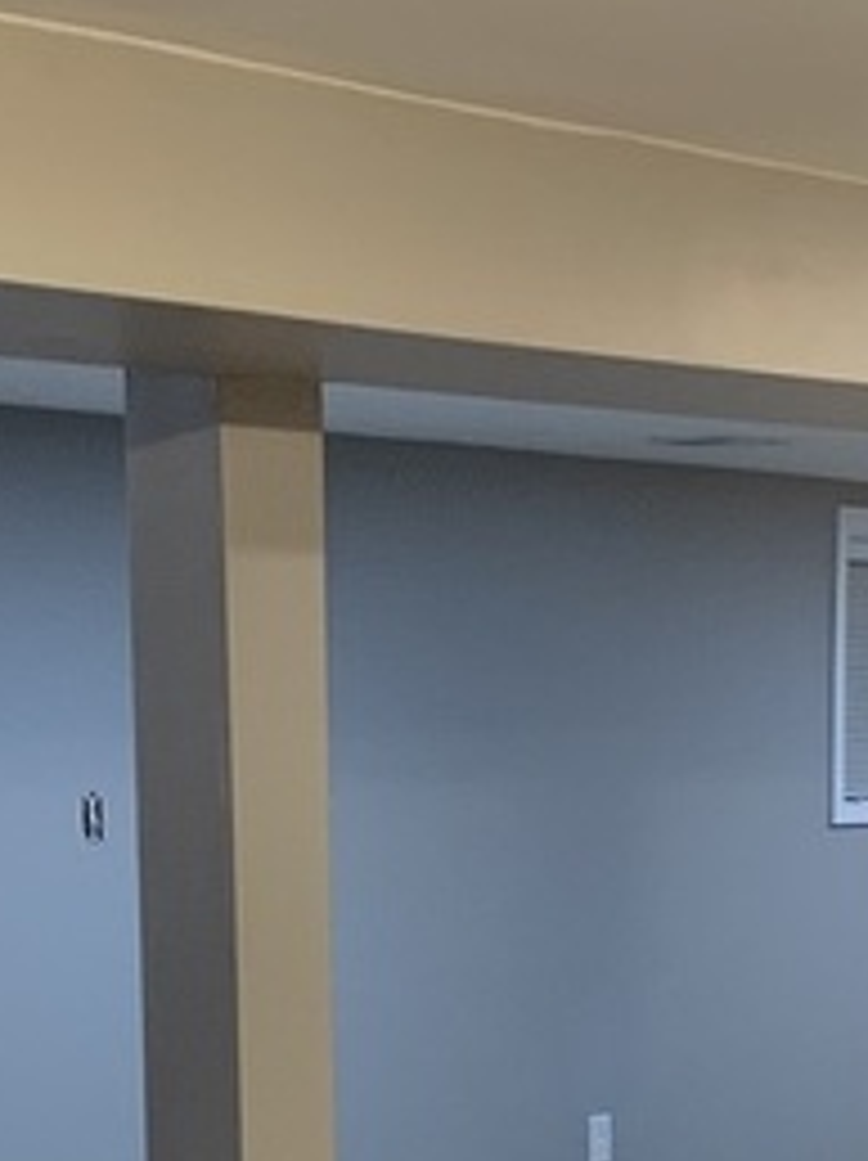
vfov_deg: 17.2
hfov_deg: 13.5
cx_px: 567
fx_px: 3650
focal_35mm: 109
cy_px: 1408
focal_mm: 4.25
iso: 125
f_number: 1.8
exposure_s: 1/60
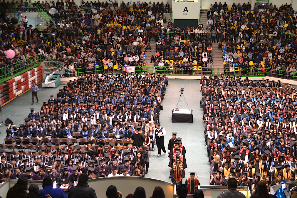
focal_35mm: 57
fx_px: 470
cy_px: 90
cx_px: 174
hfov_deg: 35.0
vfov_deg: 23.8
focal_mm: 32
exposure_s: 1/15
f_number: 4.8
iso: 1000
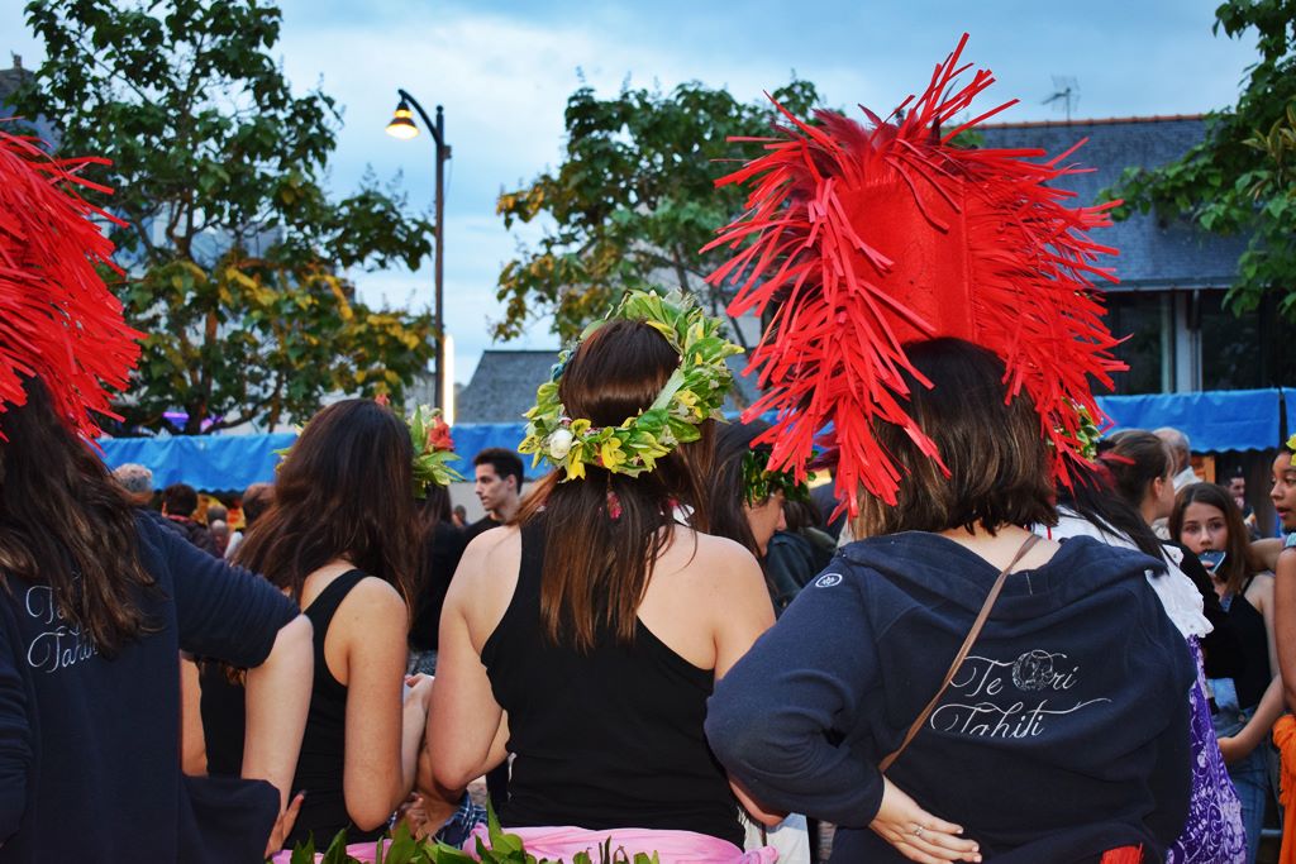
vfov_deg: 29.0
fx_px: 1674
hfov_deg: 42.3
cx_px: 648
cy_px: 432
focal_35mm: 46
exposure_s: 1/60
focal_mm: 31
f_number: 4.2
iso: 1250
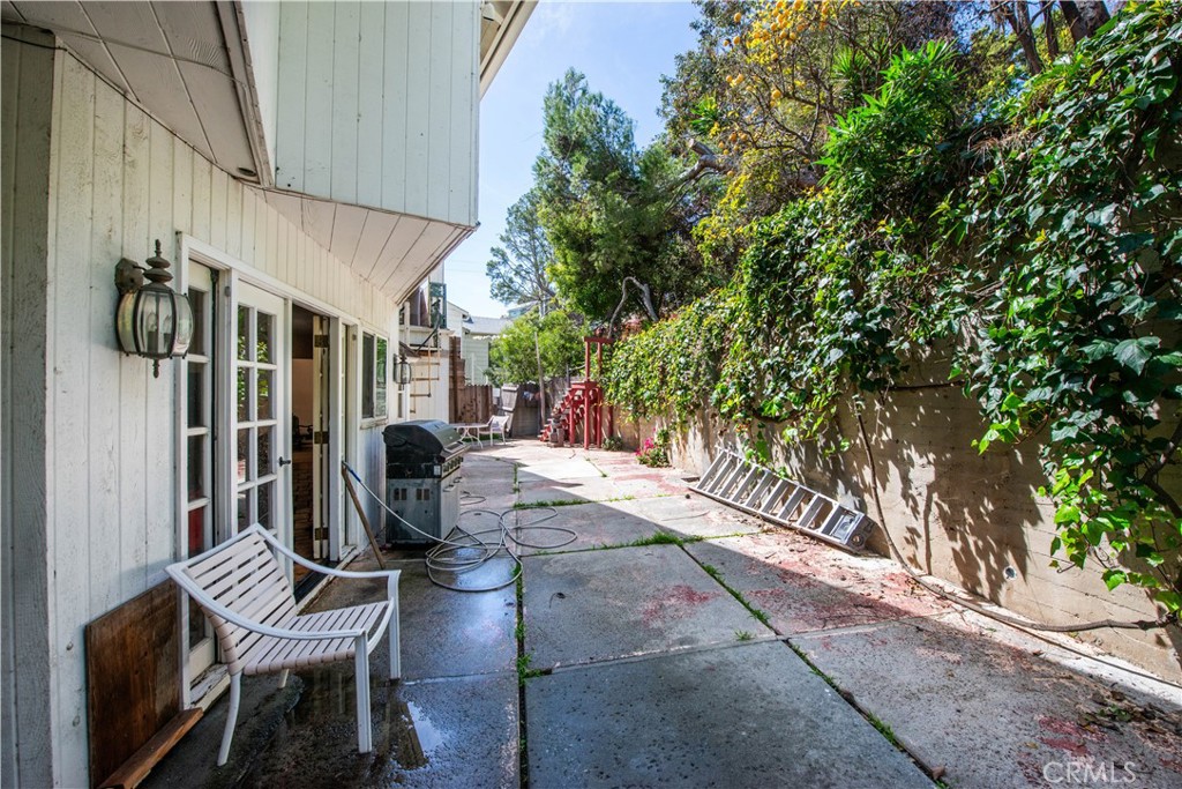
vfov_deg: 81.2
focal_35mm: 14
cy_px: 394
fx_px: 460
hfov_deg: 104.2
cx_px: 591
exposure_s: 1/500
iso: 400
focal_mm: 14
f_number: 7.1
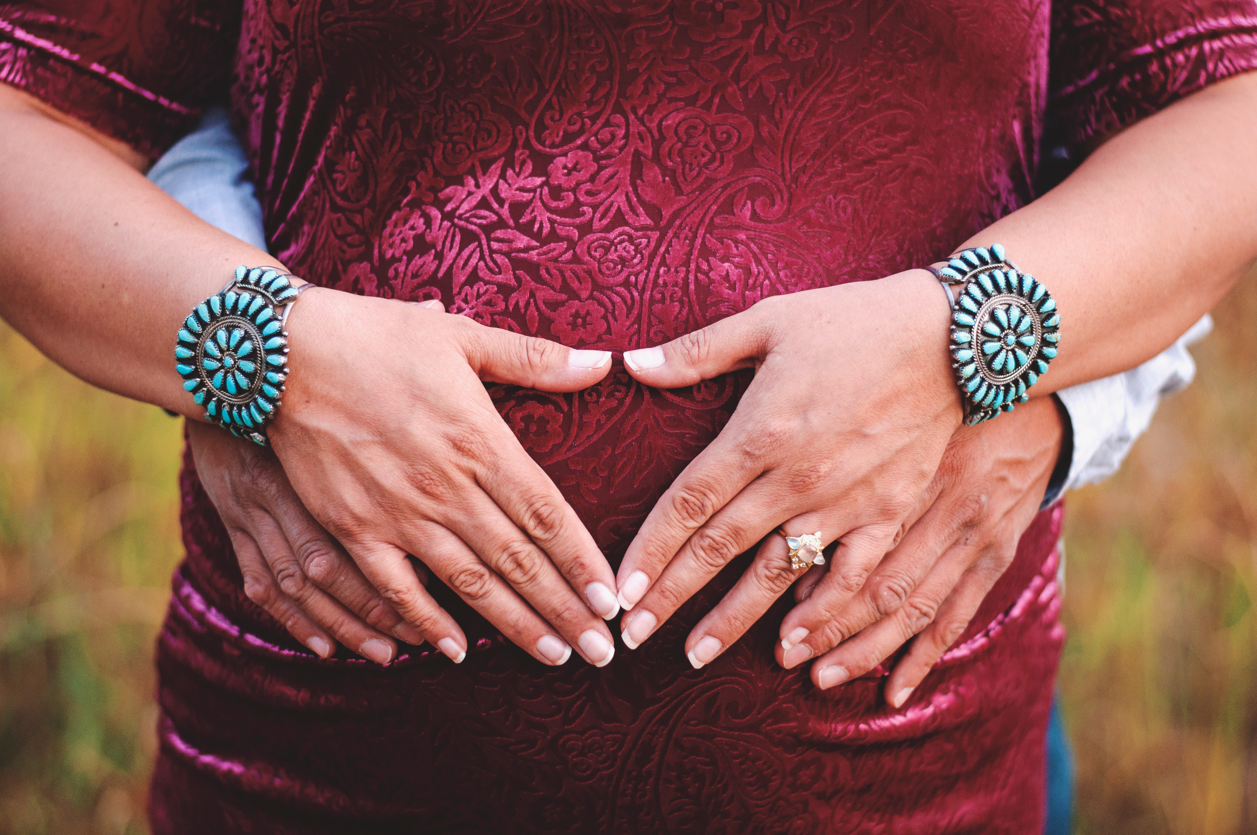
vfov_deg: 18.1
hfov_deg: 27.0
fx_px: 2616
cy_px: 418
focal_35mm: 75
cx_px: 628
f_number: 2.2
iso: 200
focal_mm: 50
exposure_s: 1/1000
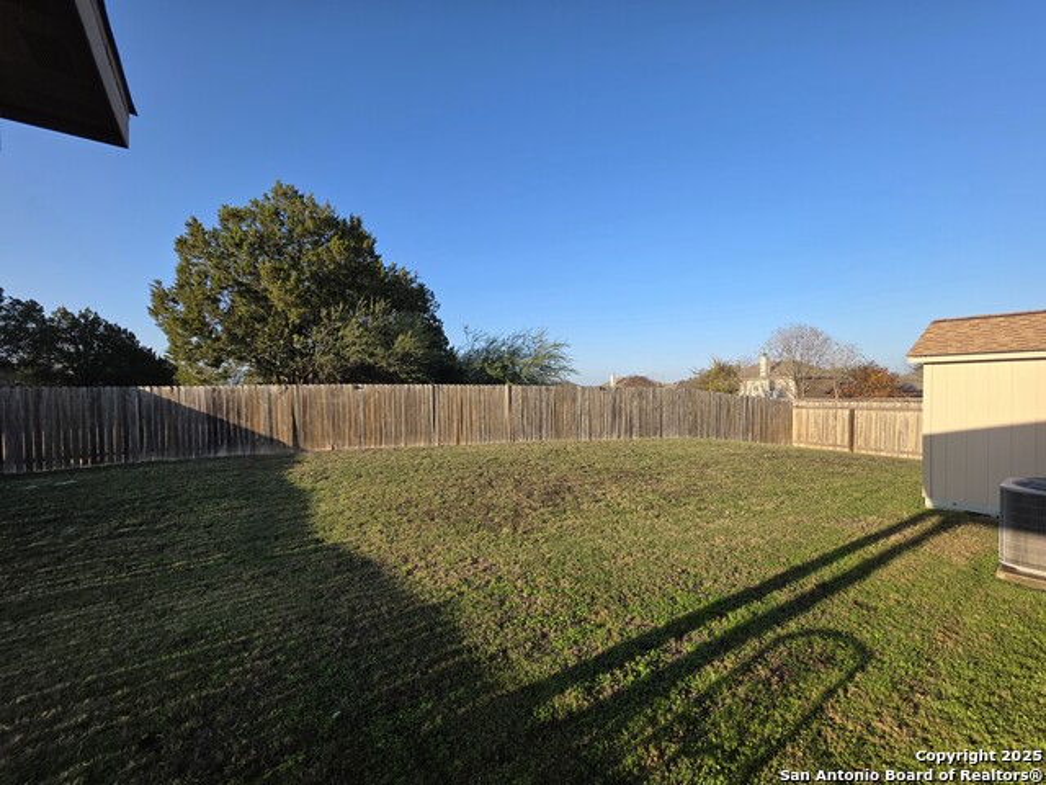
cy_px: 392
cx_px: 523
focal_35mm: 13
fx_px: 393
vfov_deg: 89.9
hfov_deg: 106.2
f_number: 1.9
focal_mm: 2.2
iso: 40
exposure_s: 1/1070
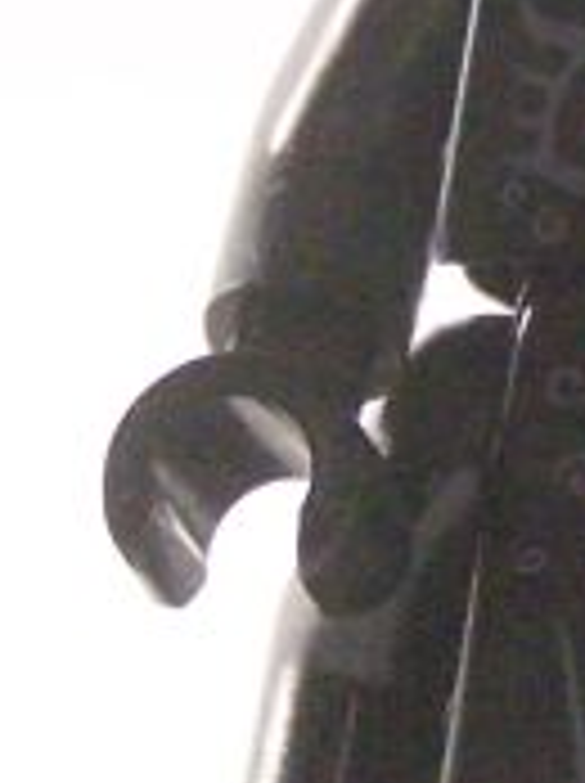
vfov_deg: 5.0
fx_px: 8922
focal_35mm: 395
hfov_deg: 3.7
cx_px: 864
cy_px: 351
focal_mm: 11.1
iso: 400
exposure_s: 1/60
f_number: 3.2
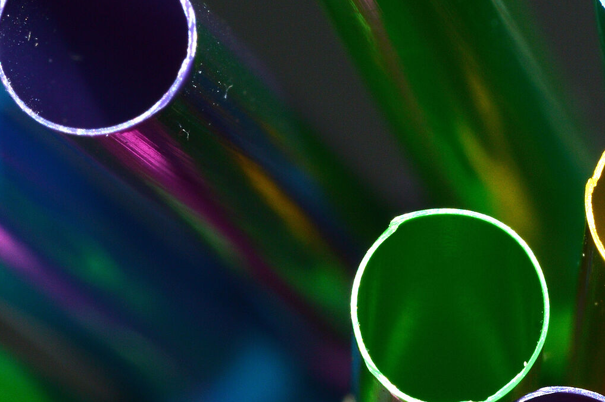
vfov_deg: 3.7
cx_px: 557
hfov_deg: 5.5
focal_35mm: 372
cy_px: 378
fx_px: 6248
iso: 200
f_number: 29
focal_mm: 105
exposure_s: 1/200
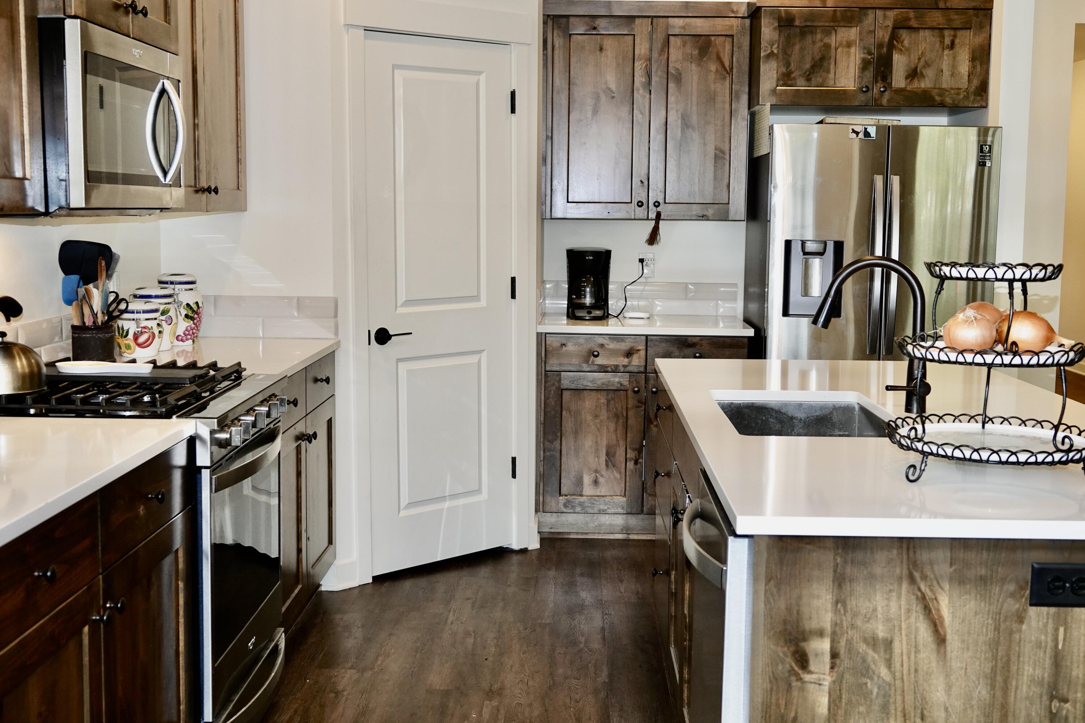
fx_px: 1296
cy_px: 362
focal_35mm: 43
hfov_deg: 45.4
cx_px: 542
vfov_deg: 31.2
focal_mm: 15.73
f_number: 3.2
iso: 400
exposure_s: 1/100
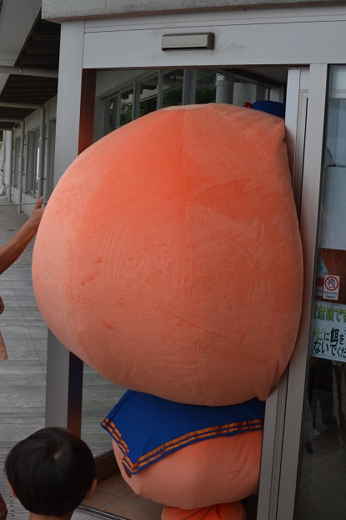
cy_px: 260
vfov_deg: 37.9
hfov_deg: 25.7
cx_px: 173
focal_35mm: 52
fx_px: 757
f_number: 8
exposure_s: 1/250
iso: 100
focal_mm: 35
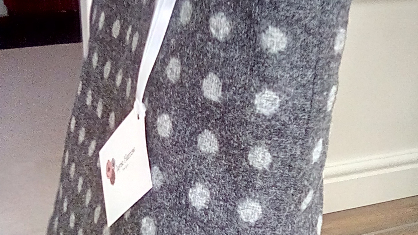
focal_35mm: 57
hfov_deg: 36.6
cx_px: 210
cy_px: 131
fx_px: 632
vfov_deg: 21.1
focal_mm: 3.1
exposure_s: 1/20
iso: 264
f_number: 2.8
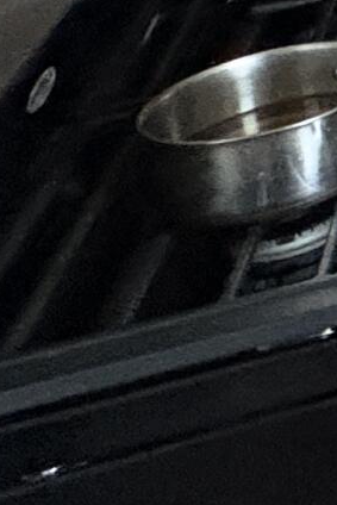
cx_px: 1392
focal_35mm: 103
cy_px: -384
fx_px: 1445
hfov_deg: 7.8
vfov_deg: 16.7
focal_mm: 2.22
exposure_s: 1/51
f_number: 2.2
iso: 1000
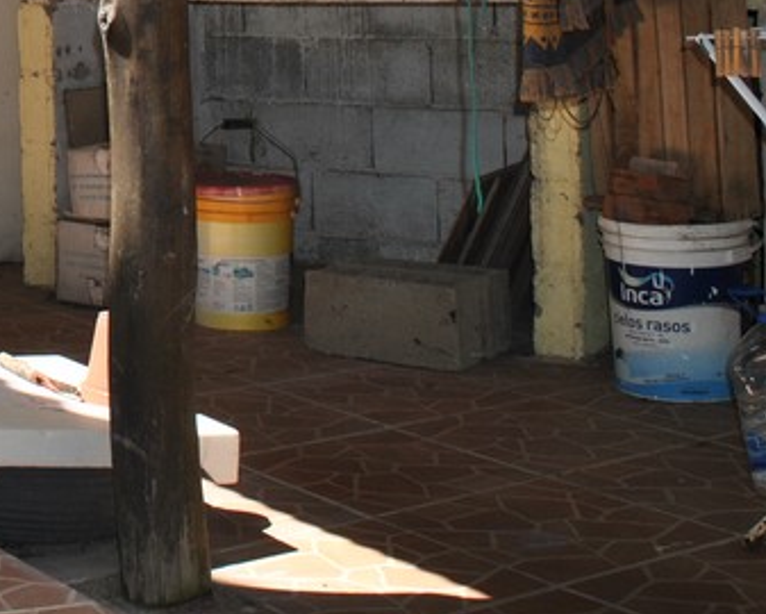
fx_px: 1747
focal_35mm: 77
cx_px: -307
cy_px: -81
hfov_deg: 21.6
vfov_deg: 19.0
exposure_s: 1/200
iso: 100
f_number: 7.1
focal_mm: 18
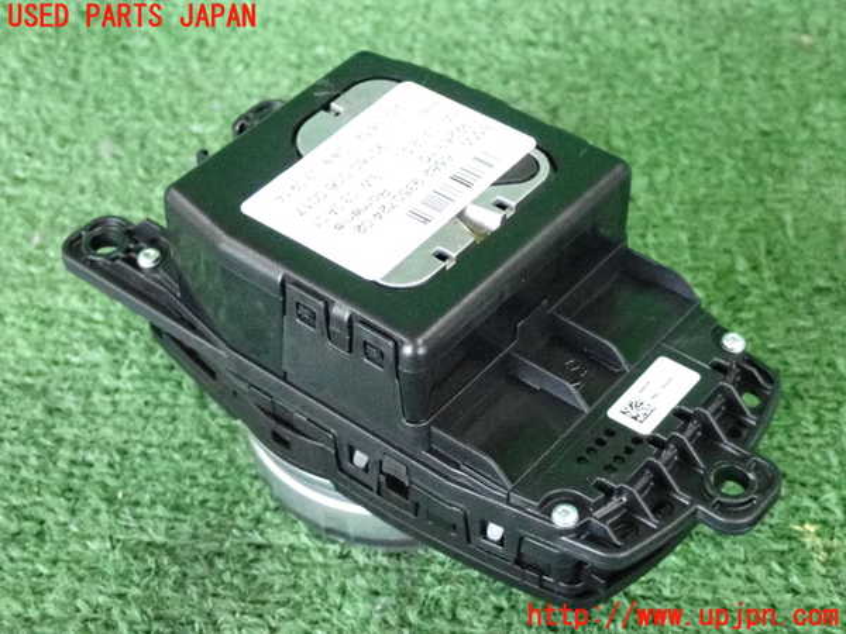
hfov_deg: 27.4
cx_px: 423
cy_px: 317
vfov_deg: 20.7
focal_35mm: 71
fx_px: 1735
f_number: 3.9
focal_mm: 12.73
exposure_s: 1/125
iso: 4000
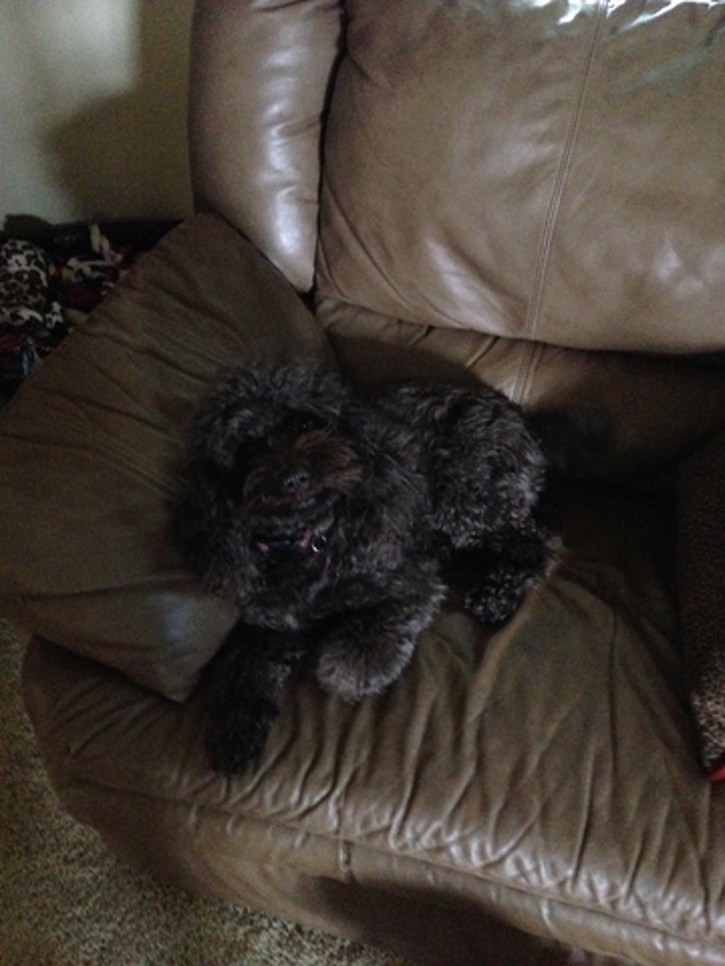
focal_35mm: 33
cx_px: 362
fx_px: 922
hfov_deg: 42.9
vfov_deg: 55.4
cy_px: 483
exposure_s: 1/15
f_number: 2.4
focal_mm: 4.12
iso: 800
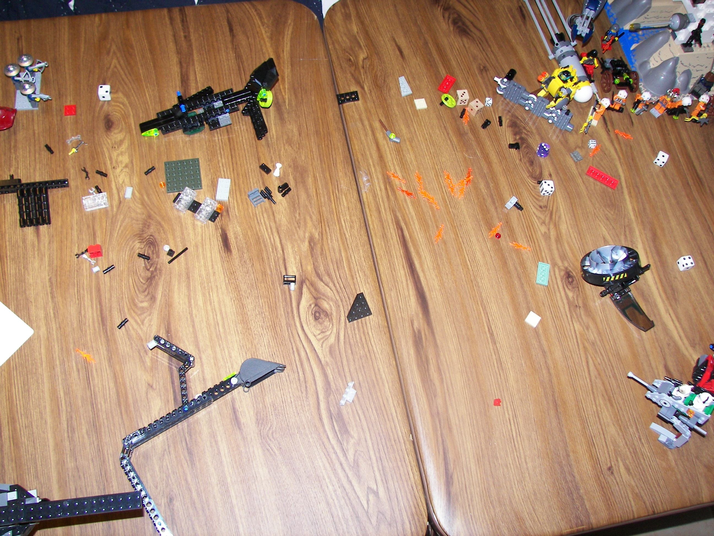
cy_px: 268
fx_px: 743
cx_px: 357
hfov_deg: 51.4
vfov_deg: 39.7
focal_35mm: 36
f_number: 2.8
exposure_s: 1/30
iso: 100
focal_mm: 6
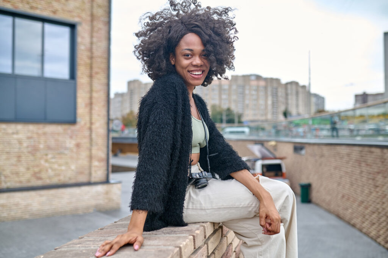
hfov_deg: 54.5
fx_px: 377
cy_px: 129
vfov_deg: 37.8
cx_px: 194
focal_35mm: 35
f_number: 2.5
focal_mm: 35
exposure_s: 1/1600
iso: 640
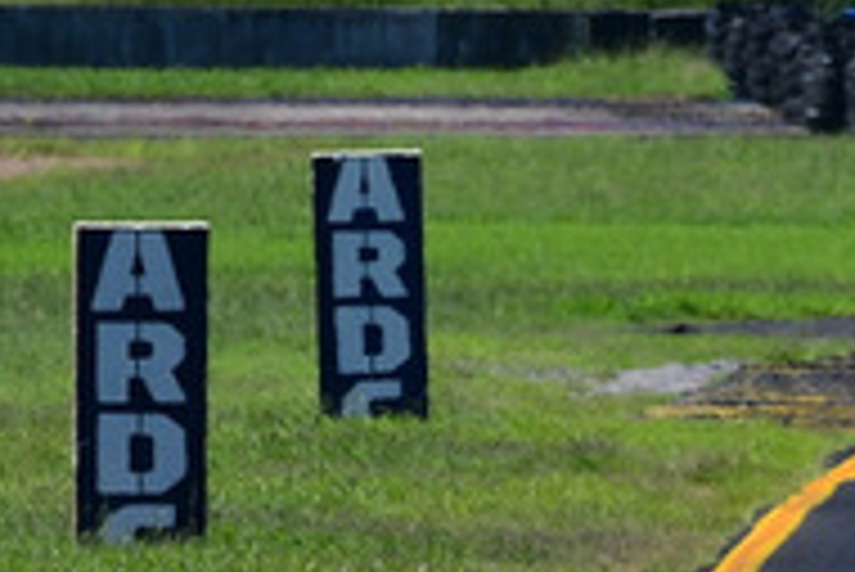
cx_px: 1688
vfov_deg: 0.7
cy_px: 545
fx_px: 48129
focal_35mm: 2025
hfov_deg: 1.0
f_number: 13
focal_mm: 320
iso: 500
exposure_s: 1/640
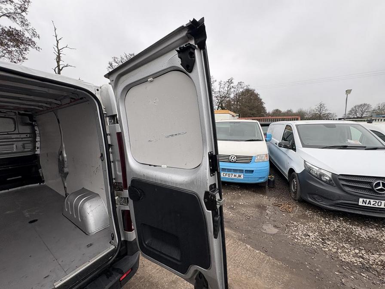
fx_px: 156
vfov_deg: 85.7
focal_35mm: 14
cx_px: 192
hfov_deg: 102.1
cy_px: 144
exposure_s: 1/361
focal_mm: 2.22
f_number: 2.2
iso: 40
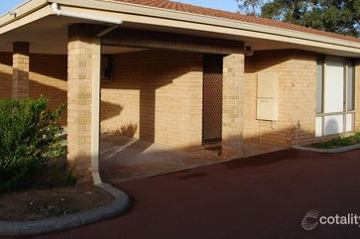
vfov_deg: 37.4
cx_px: 149
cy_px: 85
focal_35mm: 35
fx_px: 350
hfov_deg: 54.2
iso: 100
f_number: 7.1
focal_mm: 18
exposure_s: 1/200
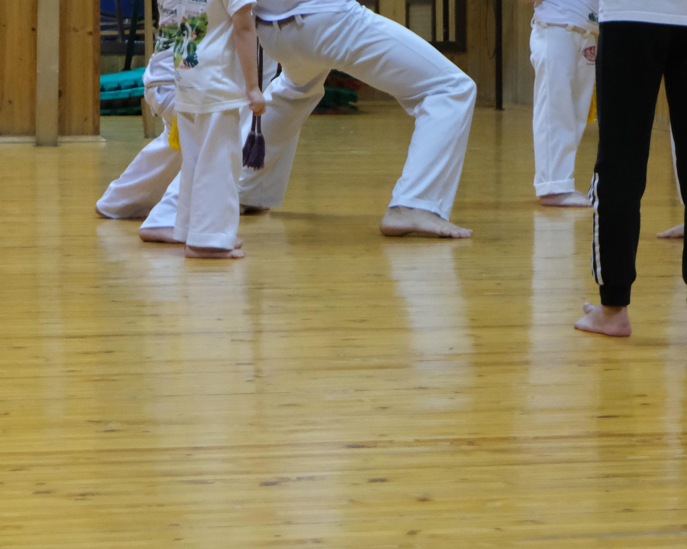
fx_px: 2623
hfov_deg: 14.9
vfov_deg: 11.9
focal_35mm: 129
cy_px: 108
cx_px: 324
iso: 6400
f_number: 5.6
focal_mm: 45
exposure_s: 1/125
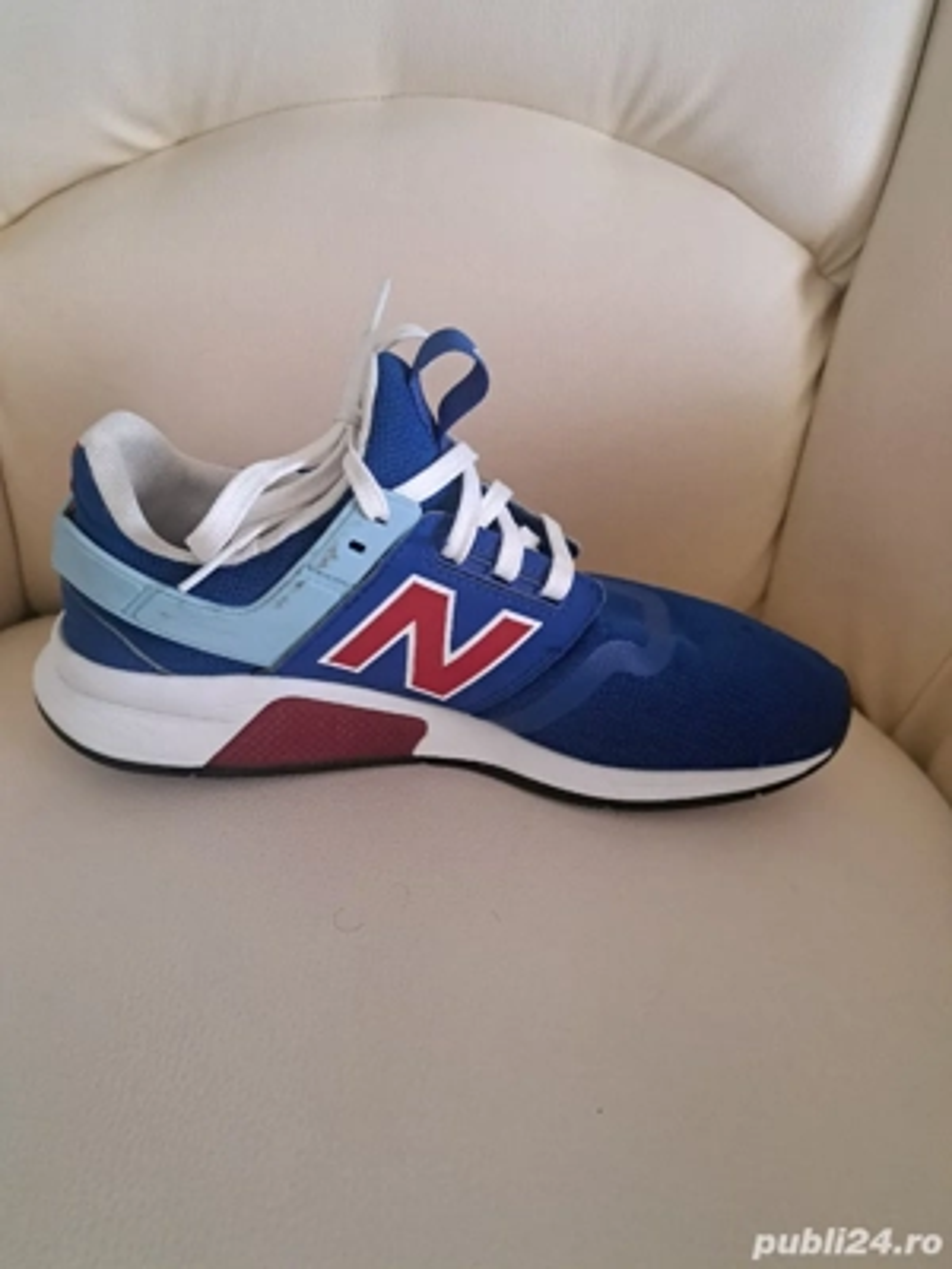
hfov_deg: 56.8
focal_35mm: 24
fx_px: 880
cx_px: 476
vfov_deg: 71.6
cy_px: 634
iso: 500
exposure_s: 1/60.2
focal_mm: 5.23
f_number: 1.8
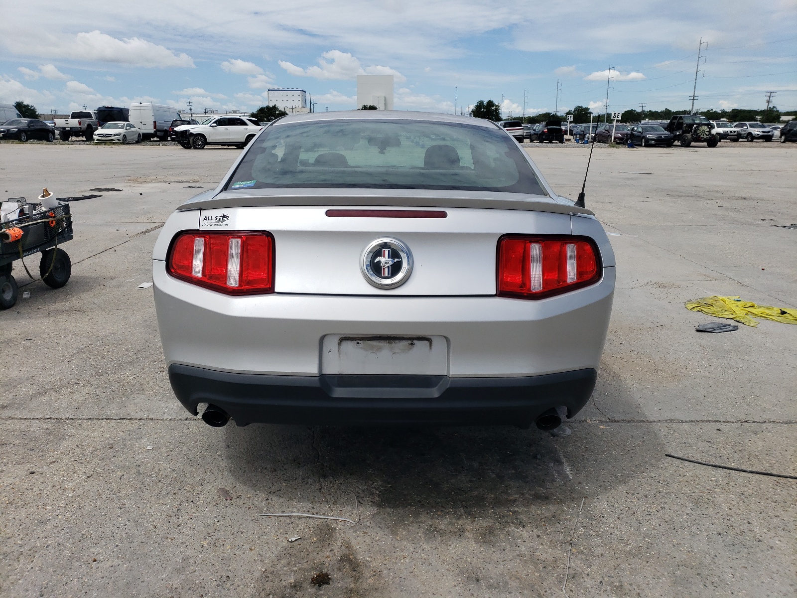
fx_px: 599
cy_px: 299
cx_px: 398
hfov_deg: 67.3
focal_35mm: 26
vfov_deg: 53.1
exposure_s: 1/5000
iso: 50
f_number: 1.5
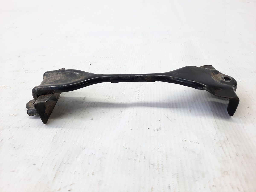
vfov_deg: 54.9
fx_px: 185
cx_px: 128
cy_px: 96
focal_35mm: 25
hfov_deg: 69.4
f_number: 2
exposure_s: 1/50
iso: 64
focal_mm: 4.6
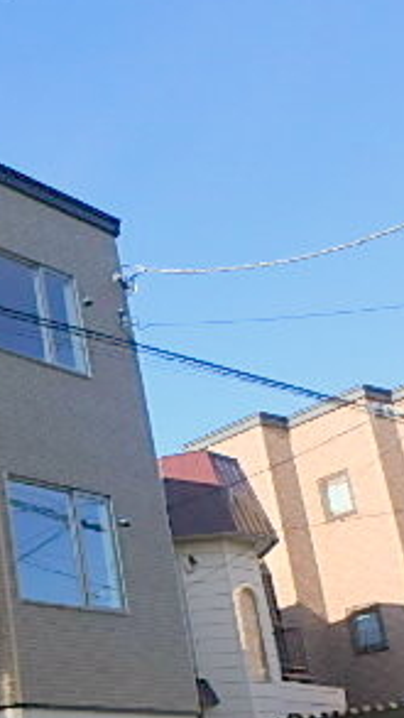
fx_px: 951
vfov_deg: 40.4
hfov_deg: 19.4
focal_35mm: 50
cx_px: -277
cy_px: 515
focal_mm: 3.7
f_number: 3.5
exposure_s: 1/800
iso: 125
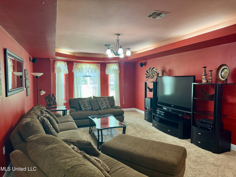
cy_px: 88
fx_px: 164
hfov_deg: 71.6
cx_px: 118
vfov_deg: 56.8
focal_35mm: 24
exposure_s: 1/60
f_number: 1.78
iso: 200
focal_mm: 6.76
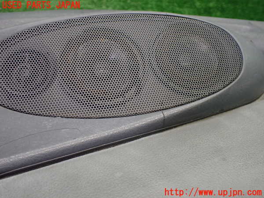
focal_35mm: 30
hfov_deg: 60.0
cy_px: 99
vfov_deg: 46.8
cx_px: 132
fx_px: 229
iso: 500
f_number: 2.3
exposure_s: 1/125
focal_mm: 5.4
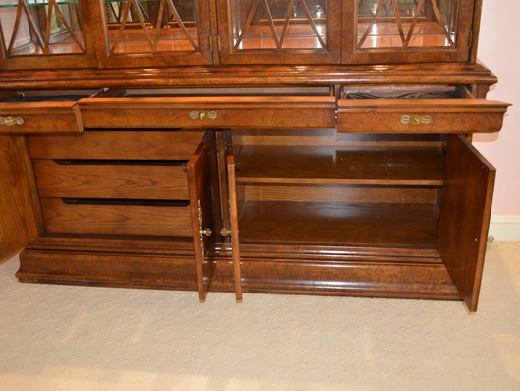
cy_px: 196
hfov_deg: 51.3
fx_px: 541
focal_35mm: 36
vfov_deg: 39.7
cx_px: 242
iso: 1250
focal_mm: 22
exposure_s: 1/60
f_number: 4
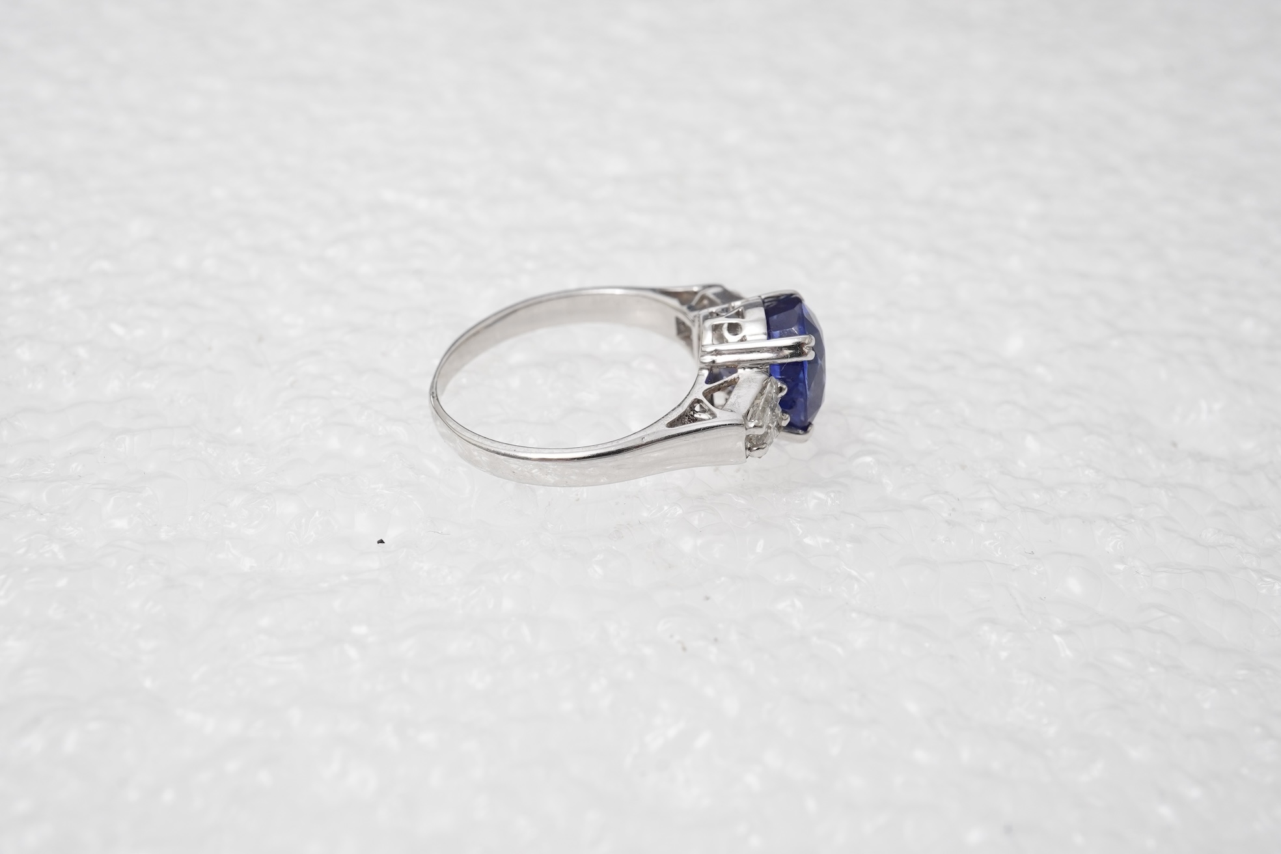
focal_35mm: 45
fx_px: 1601
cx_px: 640
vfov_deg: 29.9
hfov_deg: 43.6
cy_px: 427
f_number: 20
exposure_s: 1/125
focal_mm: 30
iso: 400
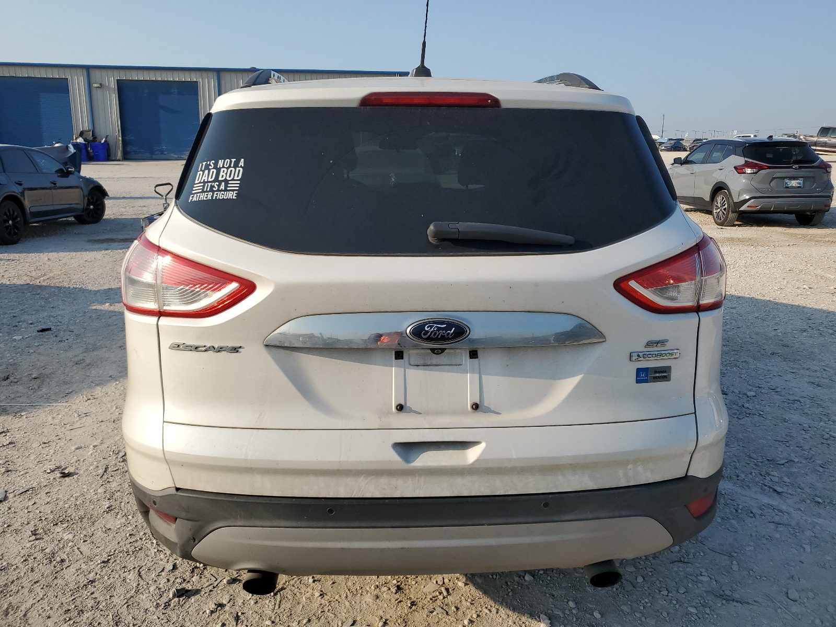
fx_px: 628
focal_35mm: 26
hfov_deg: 67.3
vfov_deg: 53.1
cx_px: 418
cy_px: 314
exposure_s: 1/3333
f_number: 1.5
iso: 50
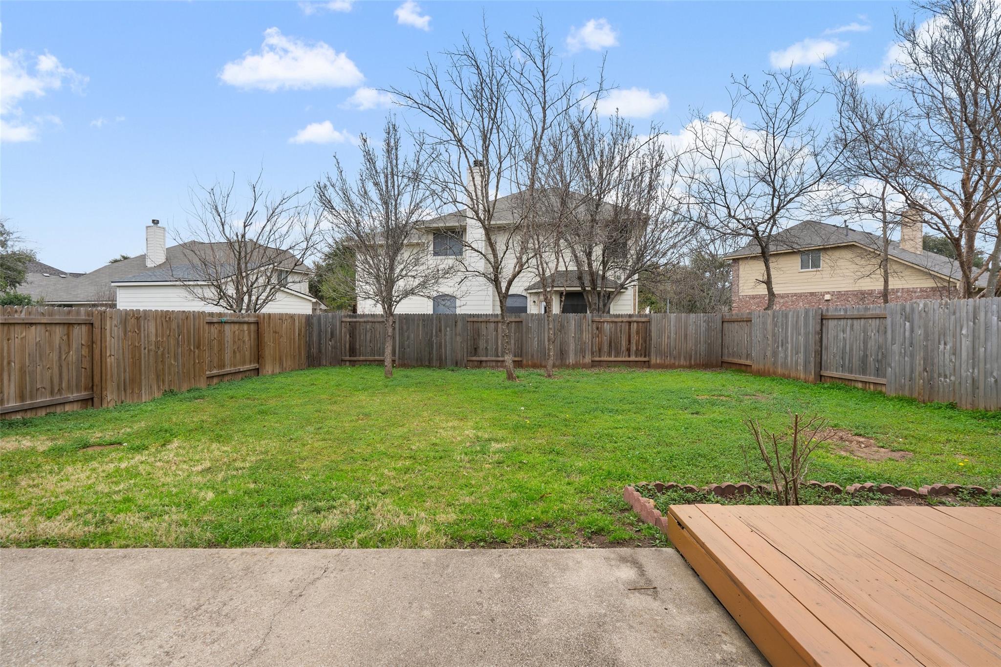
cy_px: 334
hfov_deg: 96.7
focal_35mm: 16
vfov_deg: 73.7
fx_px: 445
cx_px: 500
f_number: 9
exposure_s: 1/25
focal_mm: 16
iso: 250
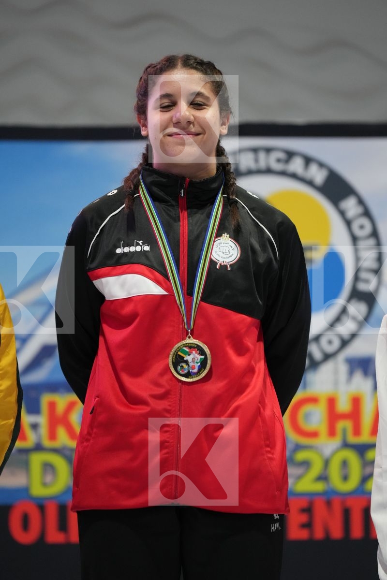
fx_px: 3080
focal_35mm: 191
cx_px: 194
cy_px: 290
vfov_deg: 10.8
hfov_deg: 7.2
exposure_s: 1/250
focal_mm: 191
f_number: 2.8
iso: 3200
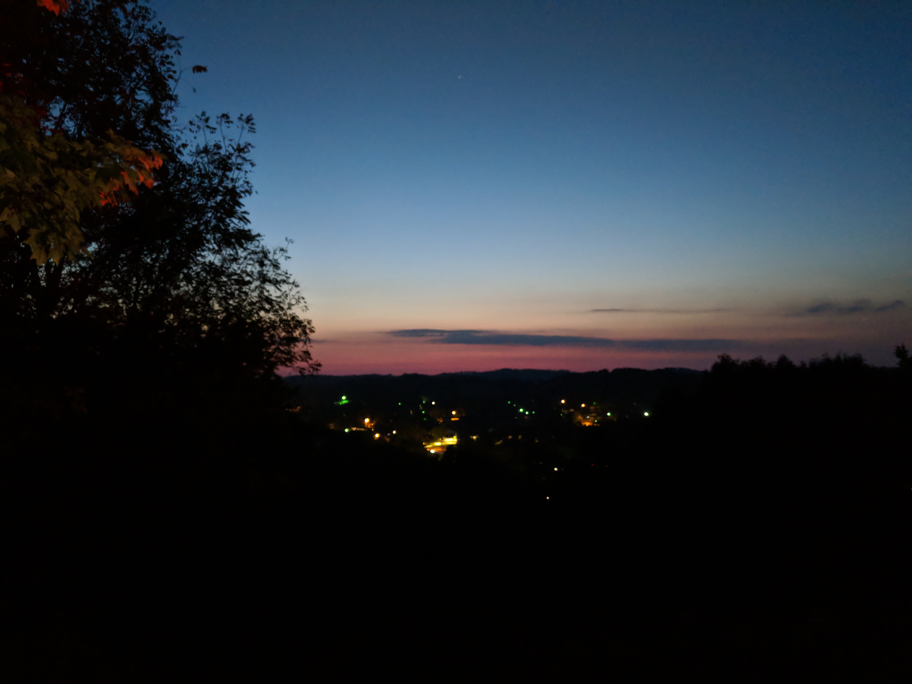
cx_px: 456
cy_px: 342
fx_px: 711
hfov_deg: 65.3
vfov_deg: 51.4
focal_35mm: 27
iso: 1536
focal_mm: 4.44
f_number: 1.8
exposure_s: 1/12
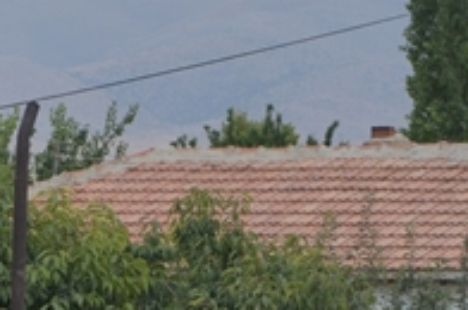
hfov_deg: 4.5
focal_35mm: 459
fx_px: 5958
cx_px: -353
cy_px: 479
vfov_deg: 3.0
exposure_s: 1/320
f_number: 9
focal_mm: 75
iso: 400
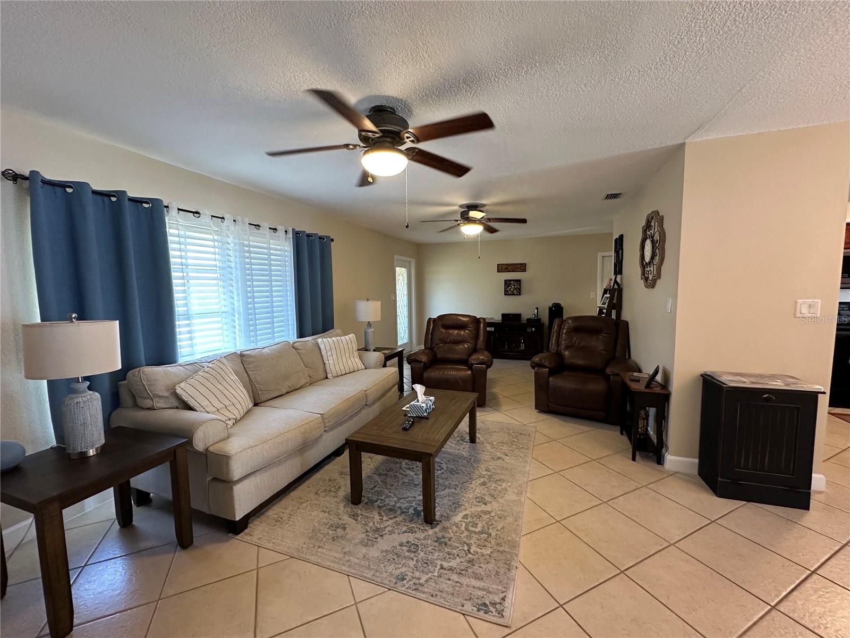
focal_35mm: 14
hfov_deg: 102.1
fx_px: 344
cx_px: 425
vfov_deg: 85.7
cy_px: 319
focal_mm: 2.22
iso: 320
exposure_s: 1/60
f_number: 2.2
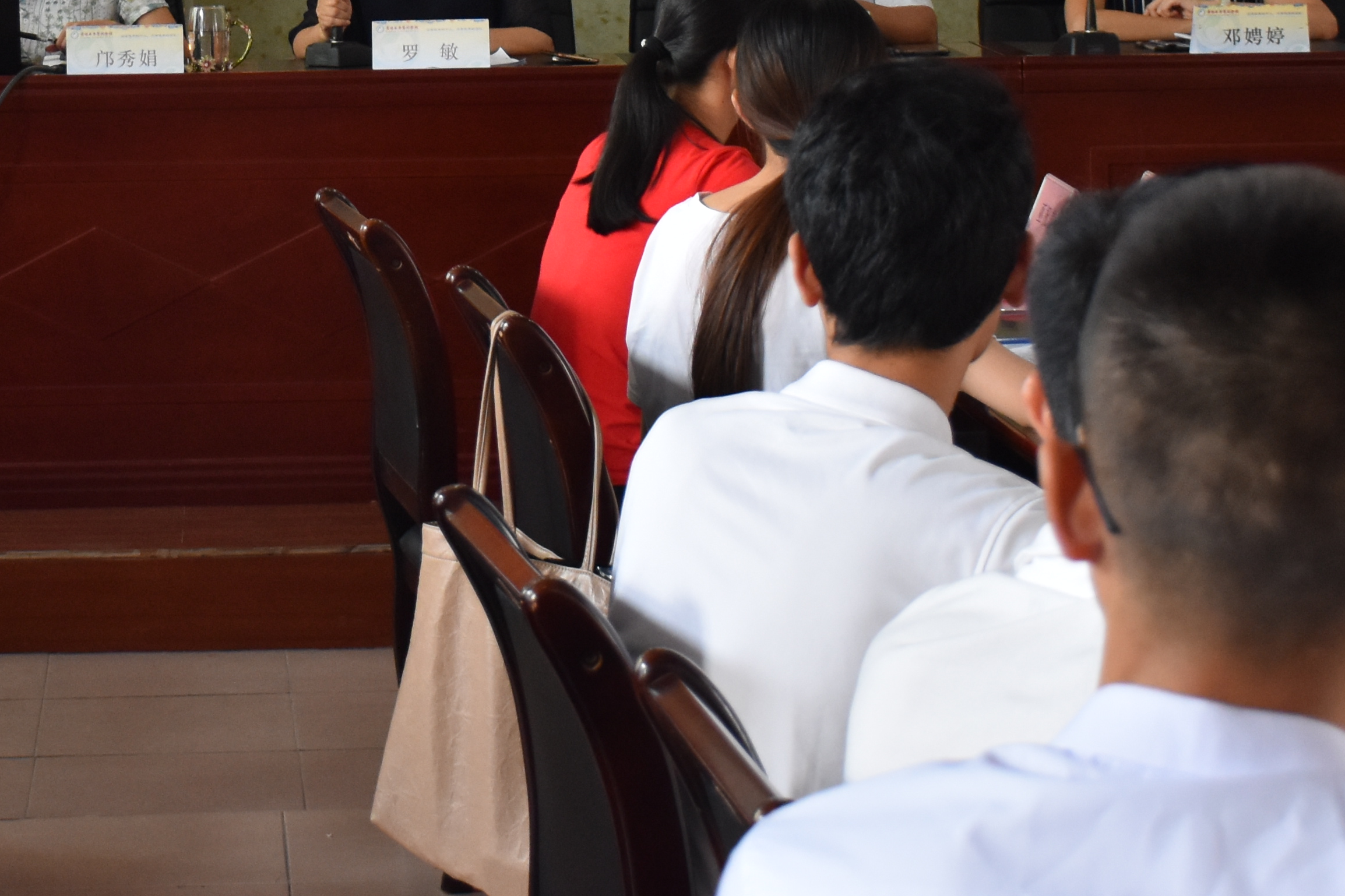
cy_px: -158
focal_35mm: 117
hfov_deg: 17.4
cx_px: 284
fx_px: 4370
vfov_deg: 11.5
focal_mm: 30
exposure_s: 1/60
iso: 800
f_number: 4
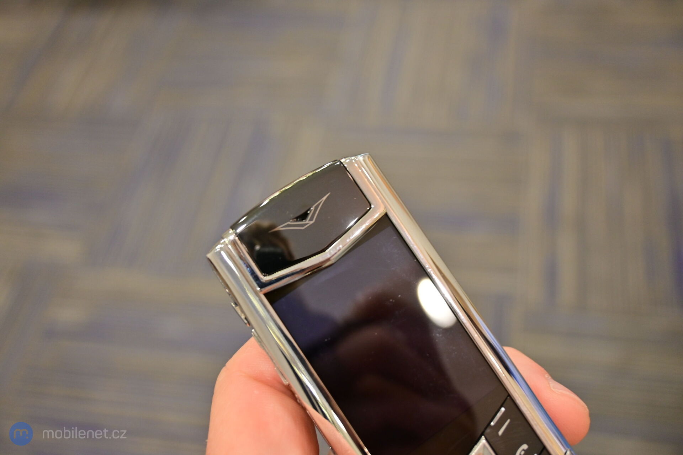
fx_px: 740
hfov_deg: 49.6
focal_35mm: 39
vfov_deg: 34.2
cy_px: 228
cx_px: 342
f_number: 4.5
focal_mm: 26
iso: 450
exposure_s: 1/40
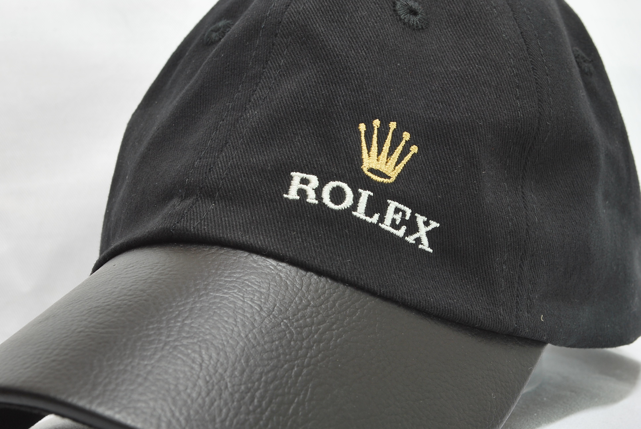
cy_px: 214
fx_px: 1471
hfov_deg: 24.6
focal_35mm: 82
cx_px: 320
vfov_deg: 16.6
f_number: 16
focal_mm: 55
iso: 100
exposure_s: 4
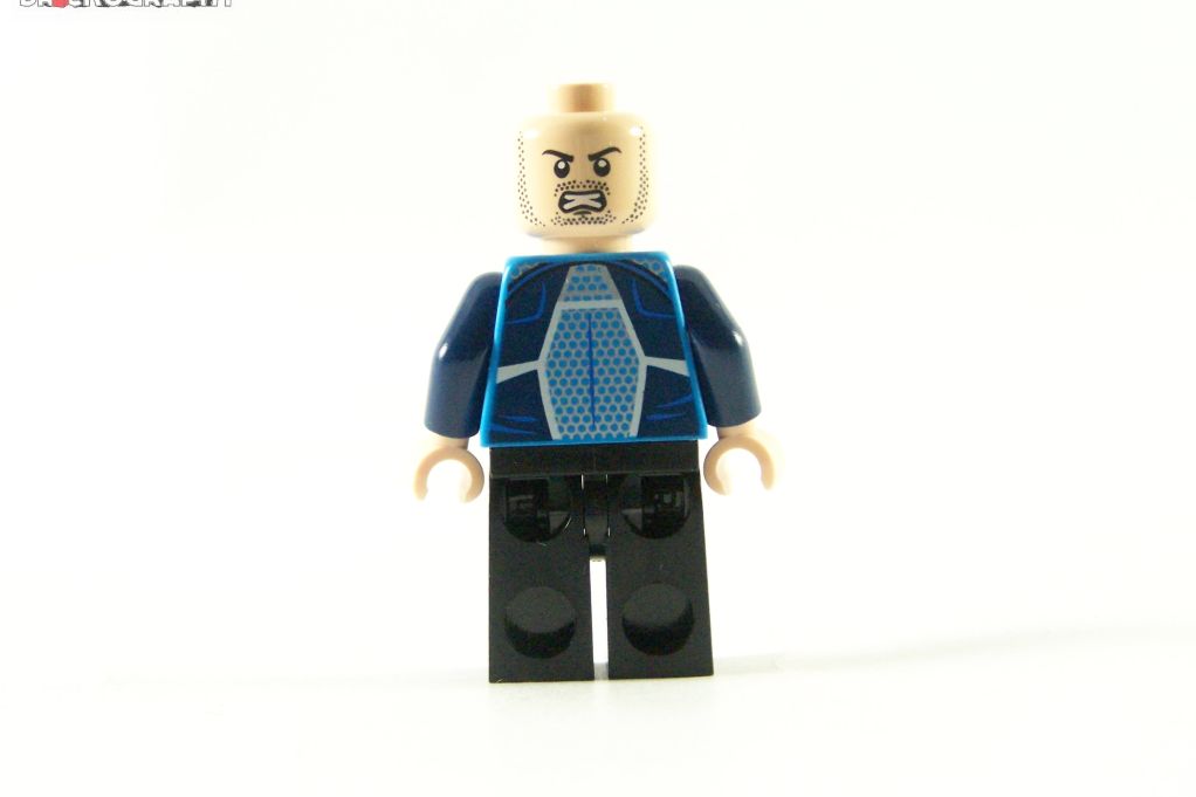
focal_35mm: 98
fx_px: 3255
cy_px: 384
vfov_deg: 14.0
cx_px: 598
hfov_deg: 20.8
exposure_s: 1/60
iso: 400
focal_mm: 15.6
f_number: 3.6
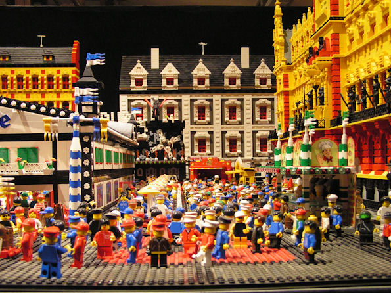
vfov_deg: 30.9
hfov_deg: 40.4
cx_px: 214
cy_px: 147
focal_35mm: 47
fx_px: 531
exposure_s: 1/15
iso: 200
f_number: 2.8
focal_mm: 6.8
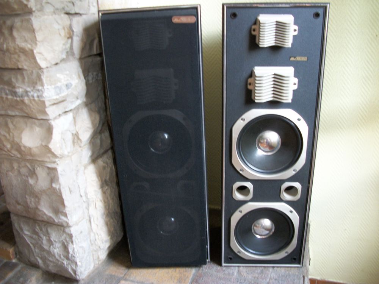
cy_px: 142
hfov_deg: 56.8
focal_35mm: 32
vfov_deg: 44.2
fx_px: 350
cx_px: 190
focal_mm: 5.7
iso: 160
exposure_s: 1/30
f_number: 2.9
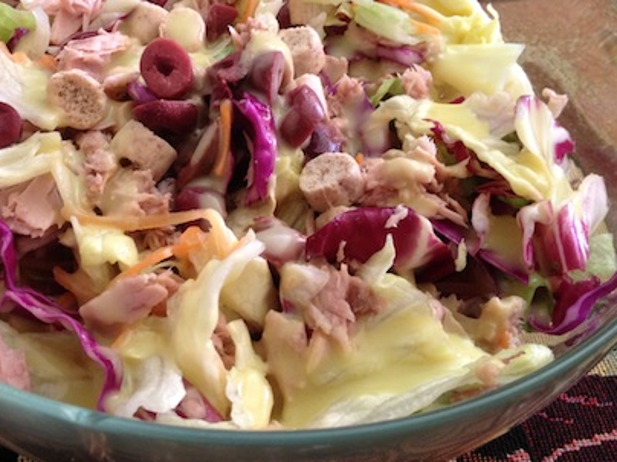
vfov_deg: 27.8
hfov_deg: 36.5
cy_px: 142
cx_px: 217
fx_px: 927
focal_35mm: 52
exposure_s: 1/20
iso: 160
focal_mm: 4.28
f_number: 2.4
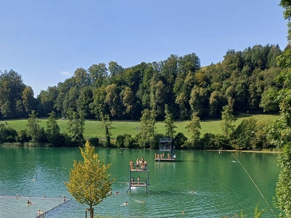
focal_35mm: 40
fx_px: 336
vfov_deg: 35.4
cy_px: 156
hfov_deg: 46.7
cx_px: 128
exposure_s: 1/898
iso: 50
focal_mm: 4.65
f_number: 1.8
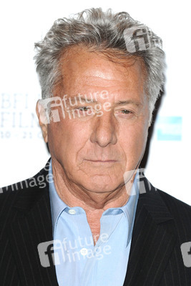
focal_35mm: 202
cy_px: 143
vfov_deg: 10.2
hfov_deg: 6.8
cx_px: 96
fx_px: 1610
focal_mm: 135
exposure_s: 1/200
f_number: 4.5
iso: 320
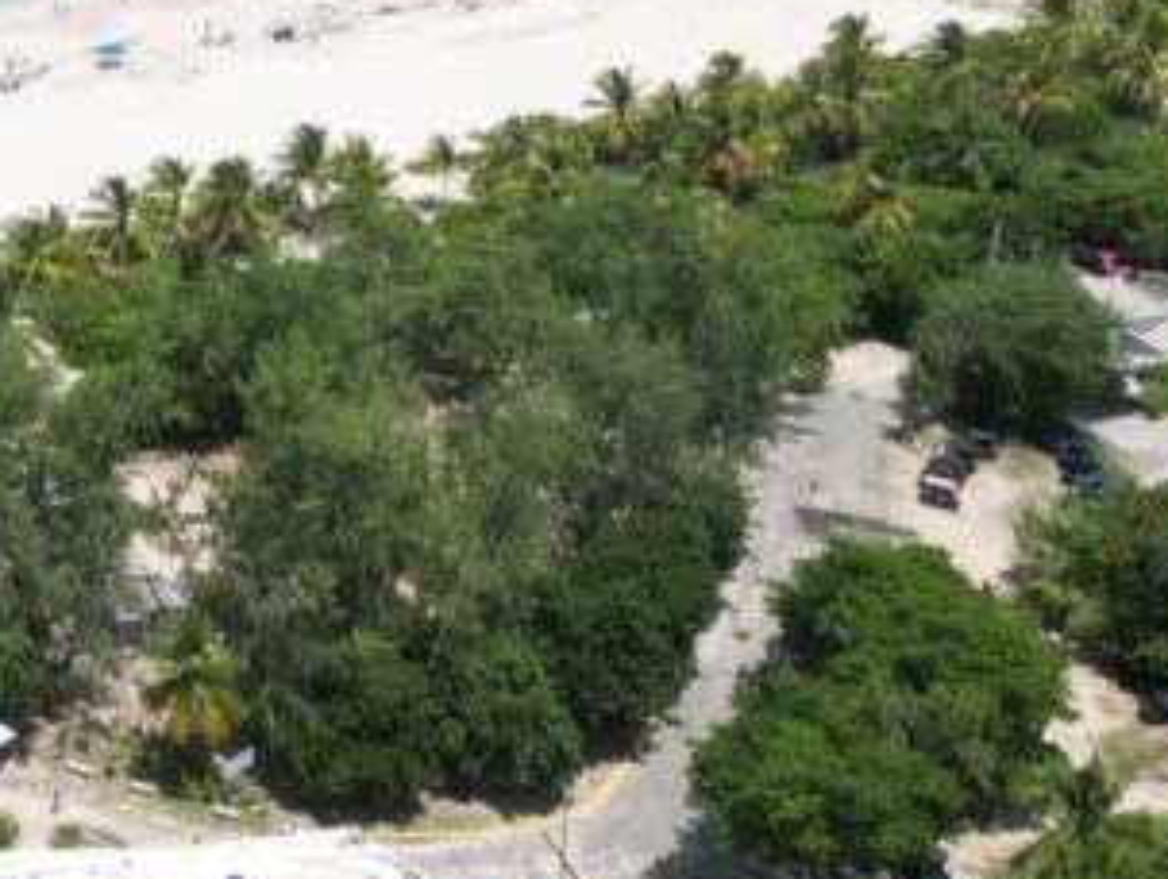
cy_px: -235
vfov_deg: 17.2
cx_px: -316
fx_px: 2736
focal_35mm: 81
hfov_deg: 21.9
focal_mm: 6.72
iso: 200
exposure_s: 1/5000
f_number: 1.7
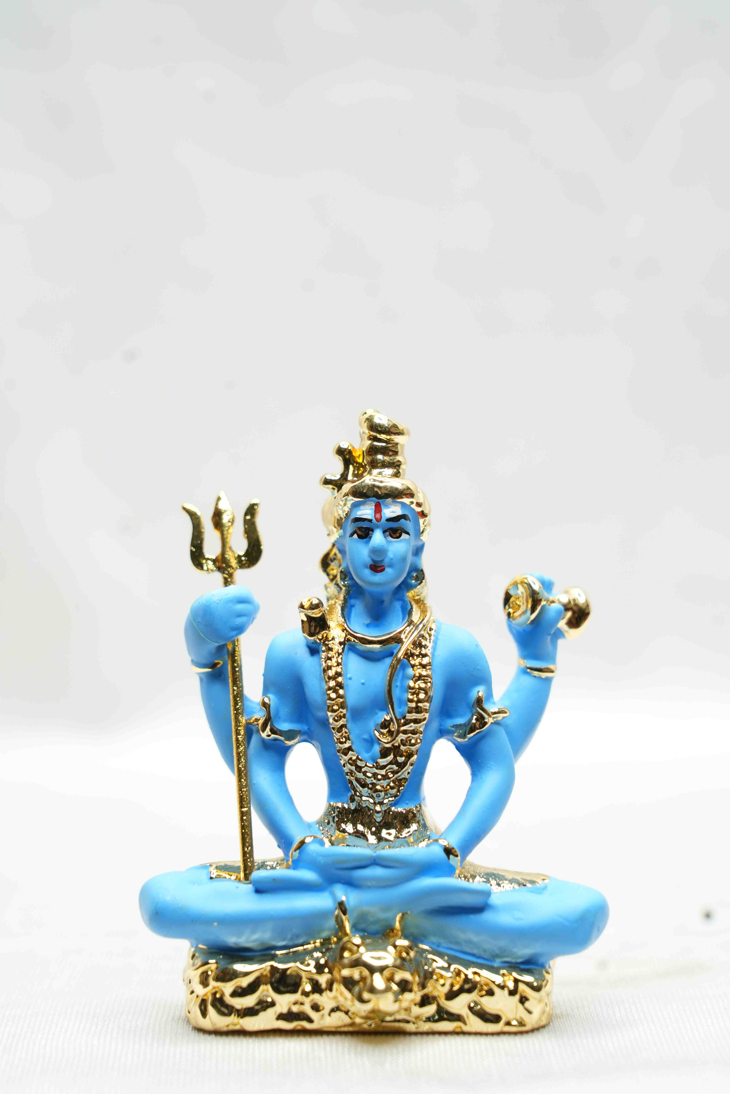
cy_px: 547
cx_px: 365
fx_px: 3194
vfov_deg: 19.5
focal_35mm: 105
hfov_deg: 13.0
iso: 500
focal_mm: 105
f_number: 7.1
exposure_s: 1/50
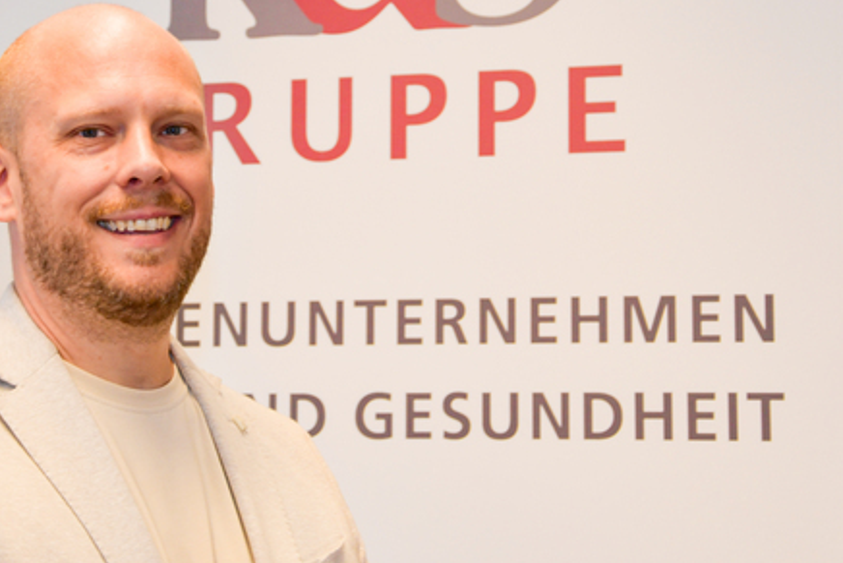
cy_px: 164
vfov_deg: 12.0
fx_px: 2670
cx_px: 371
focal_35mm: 114
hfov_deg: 17.9
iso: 200
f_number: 4.8
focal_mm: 48
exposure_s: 1/100
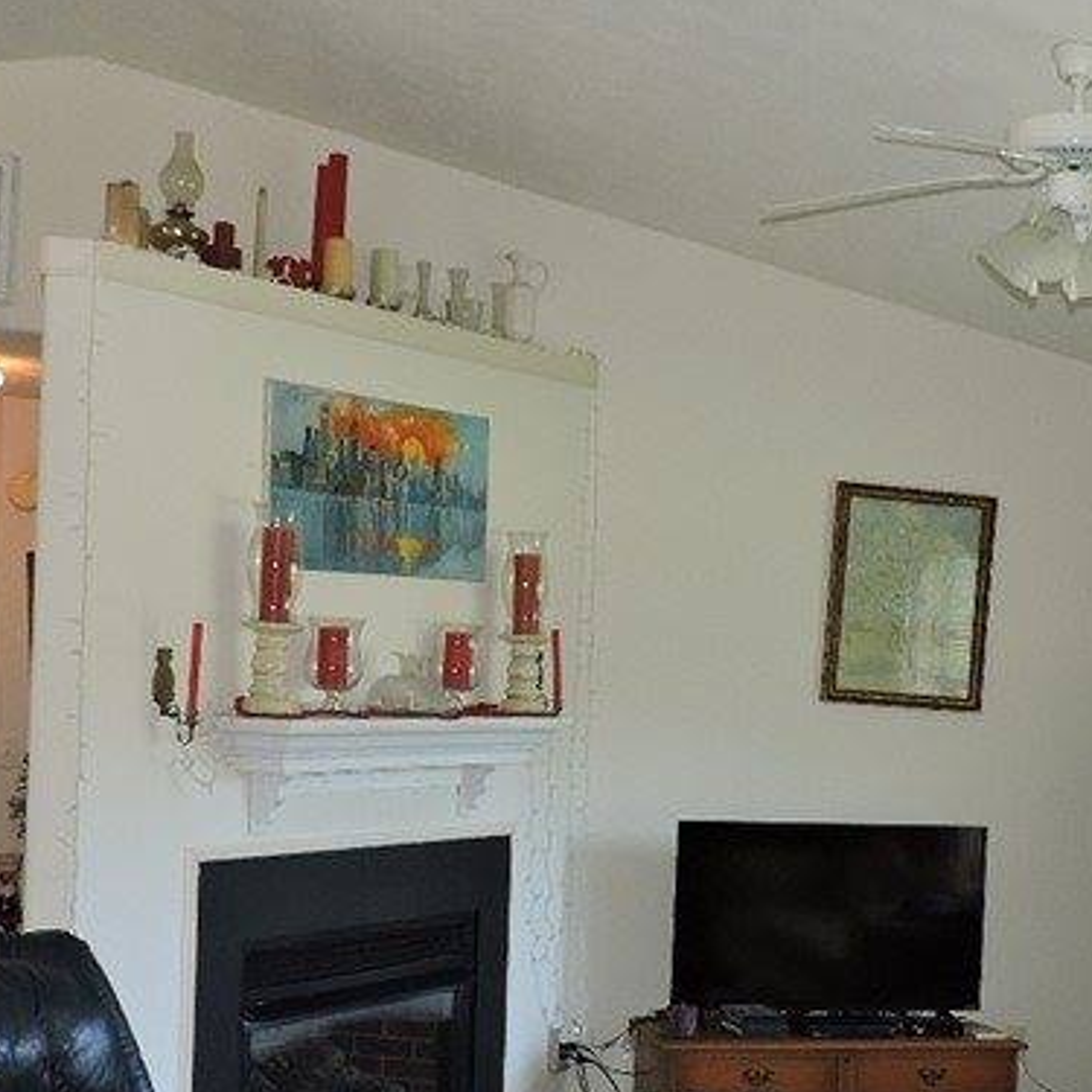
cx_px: 658
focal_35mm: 58
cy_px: 681
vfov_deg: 29.4
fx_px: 2070
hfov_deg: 29.5
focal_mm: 4.3
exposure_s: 1/30
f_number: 3
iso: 200
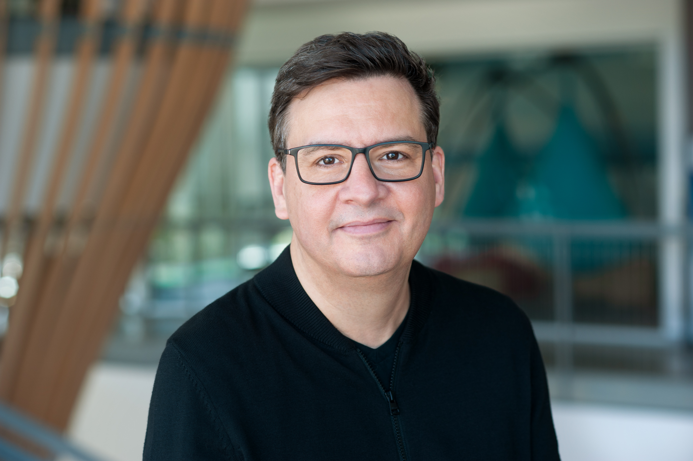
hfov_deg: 23.9
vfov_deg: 16.1
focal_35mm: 85
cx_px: 346
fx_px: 1635
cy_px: 230
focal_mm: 85
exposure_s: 1/200
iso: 400
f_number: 3.5
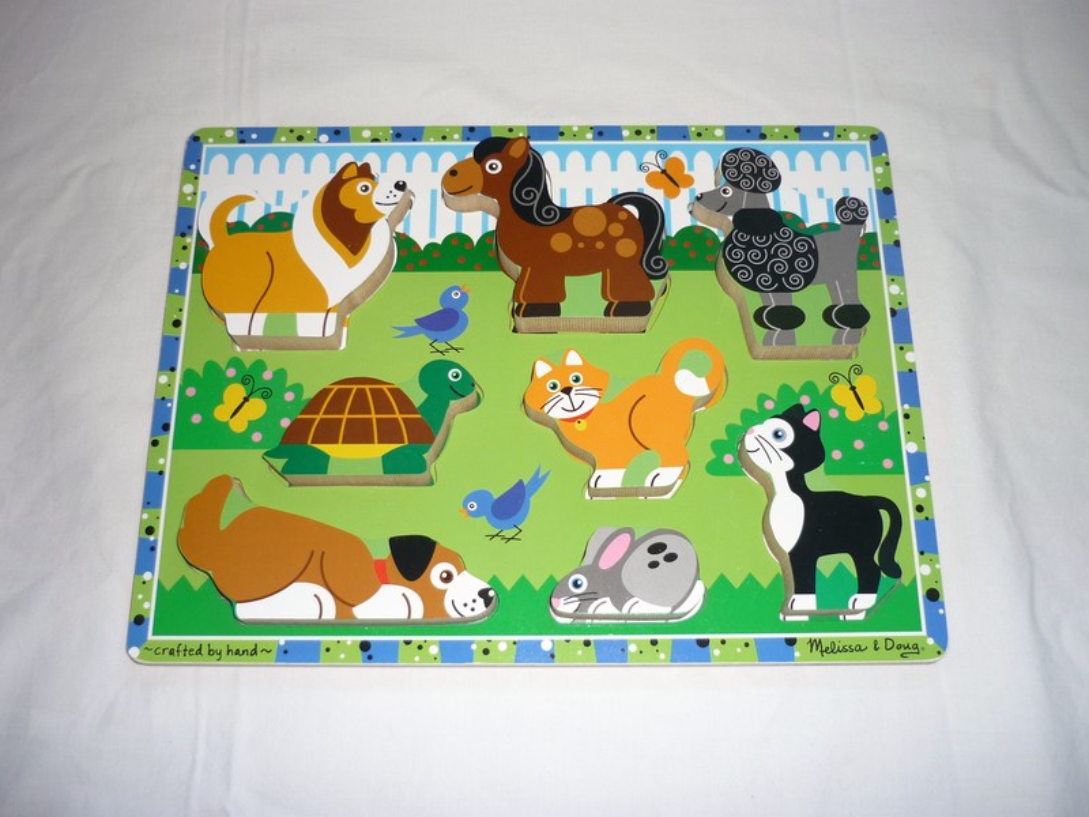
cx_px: 544
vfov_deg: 42.9
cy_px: 408
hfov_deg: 55.4
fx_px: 1038
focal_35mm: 33
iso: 100
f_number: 2.8
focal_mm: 5.5
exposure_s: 1/30
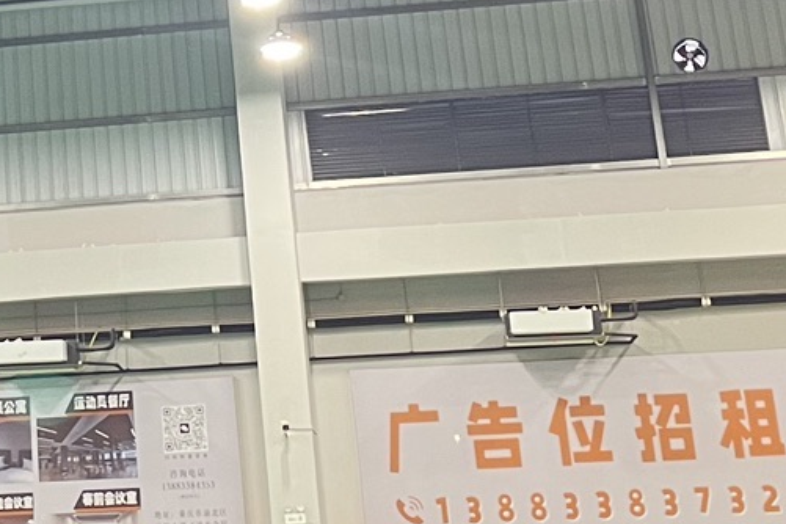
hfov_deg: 18.4
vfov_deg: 12.2
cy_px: -206
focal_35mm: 108
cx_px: -30
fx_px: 2358
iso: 125
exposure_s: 1/50
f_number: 1.6
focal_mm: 4.2
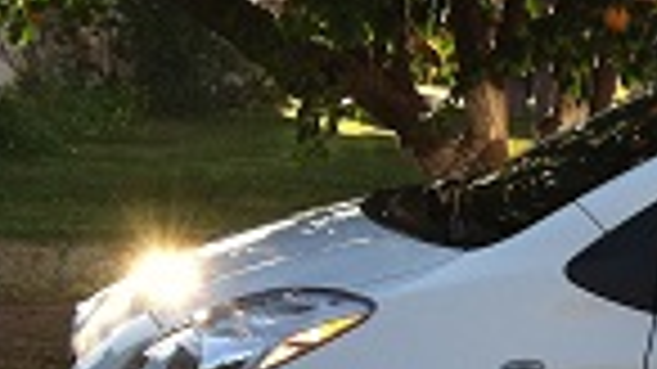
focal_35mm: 120
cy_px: 299
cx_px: 878
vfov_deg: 10.1
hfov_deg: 16.8
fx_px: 2090
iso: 80
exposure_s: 1/214
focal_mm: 3.85
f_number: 2.8
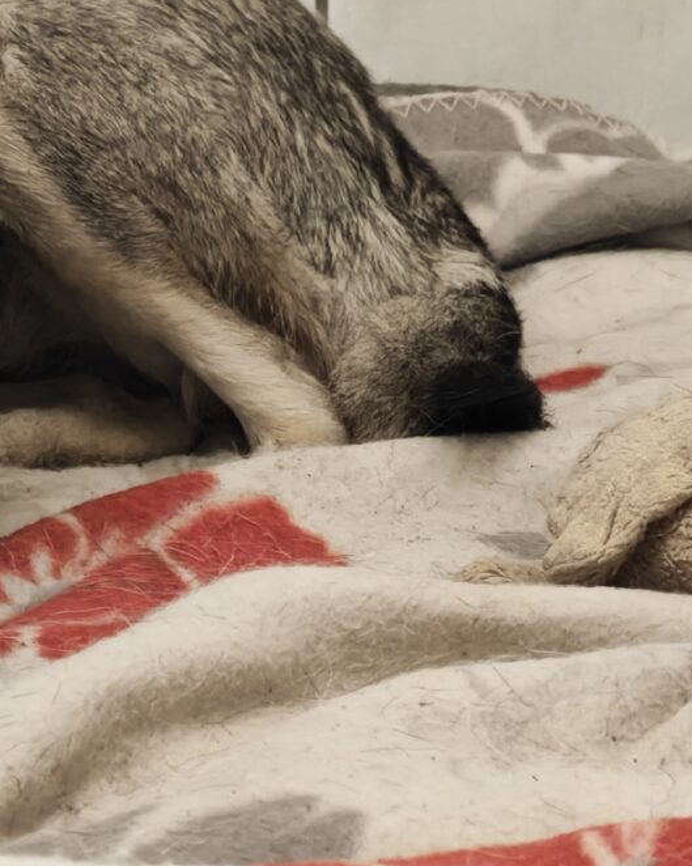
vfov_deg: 8.1
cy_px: 353
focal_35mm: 239
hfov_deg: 6.4
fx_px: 6123
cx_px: -92
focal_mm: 12.28
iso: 1600
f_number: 1.8
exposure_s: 1/50
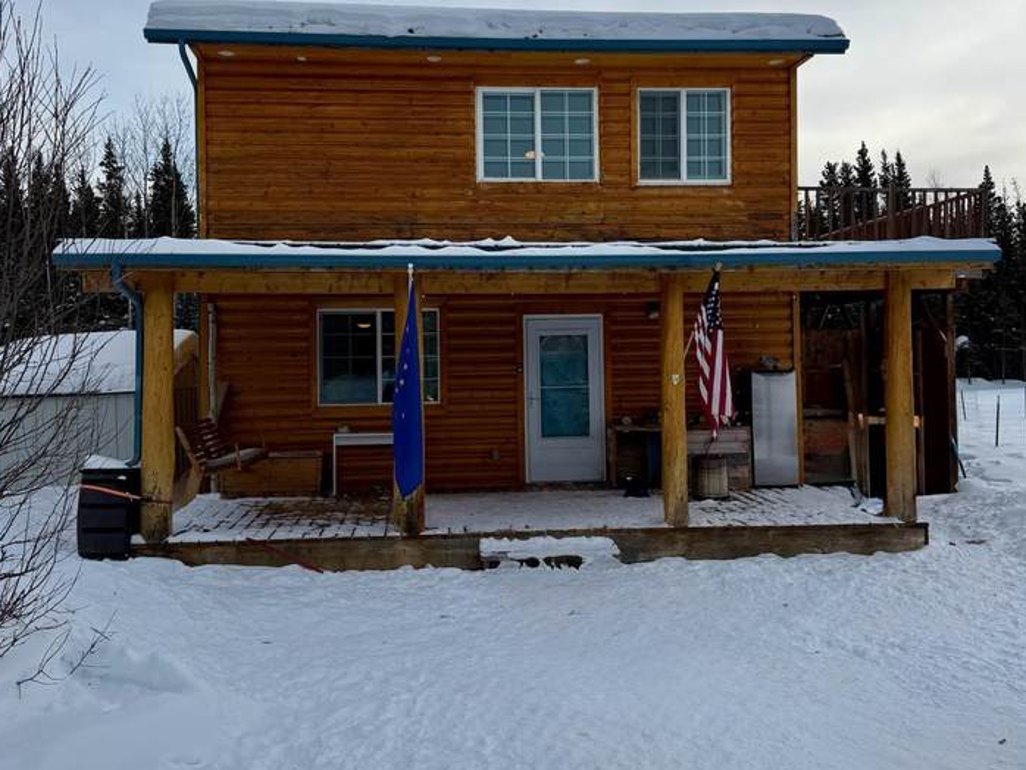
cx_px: 512
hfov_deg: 55.3
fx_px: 978
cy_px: 328
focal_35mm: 33
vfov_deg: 42.9
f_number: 1.78
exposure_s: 1/7353
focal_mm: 6.76
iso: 80
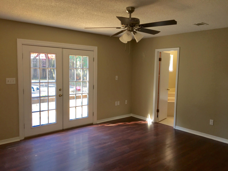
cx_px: 114
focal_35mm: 29
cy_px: 86
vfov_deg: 48.2
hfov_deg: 61.7
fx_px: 191
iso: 25
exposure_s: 1/30
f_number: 2.2
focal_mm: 4.15
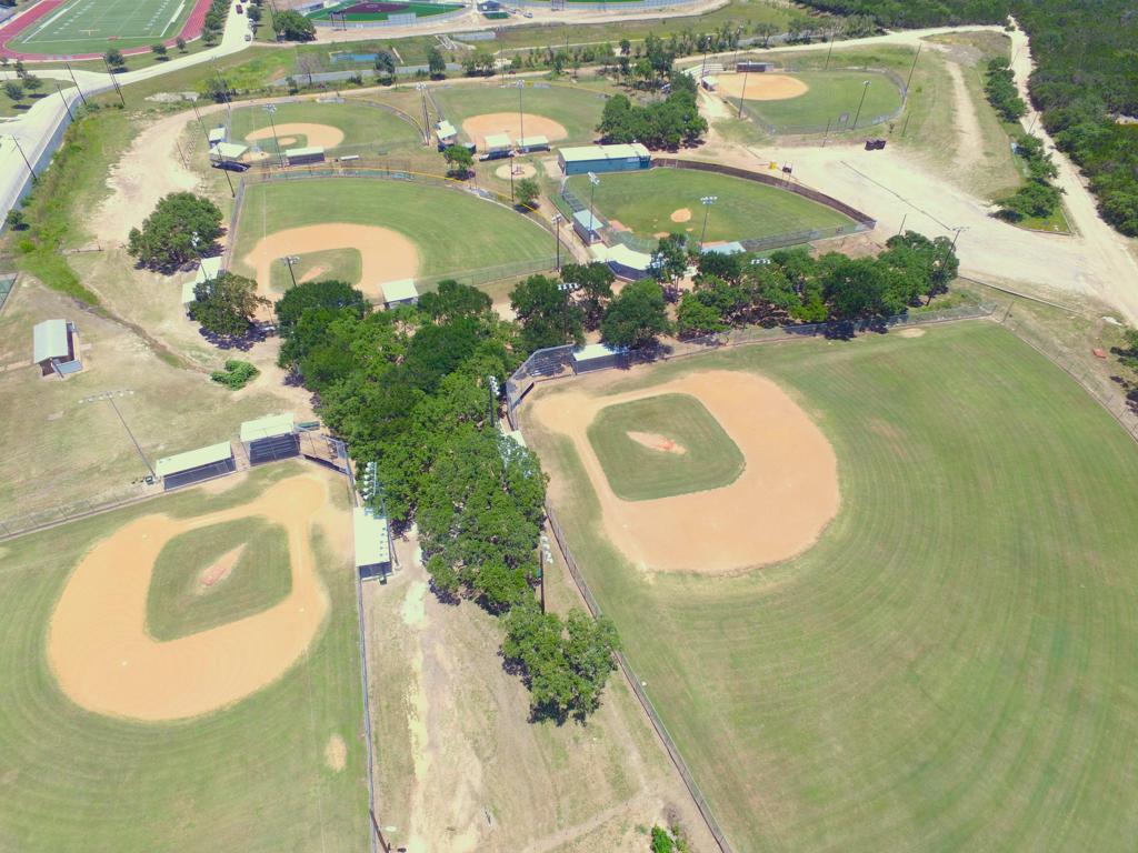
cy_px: 426
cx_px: 569
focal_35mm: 20
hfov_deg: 81.7
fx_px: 657
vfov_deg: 66.0
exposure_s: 1/599
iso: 100
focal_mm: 3.61
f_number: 2.8
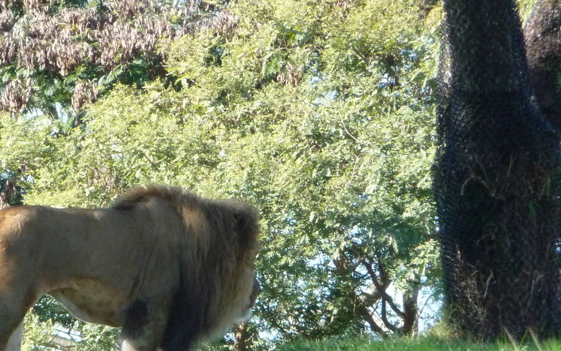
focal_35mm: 449
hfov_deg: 4.7
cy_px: 229
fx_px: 6865
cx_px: 177
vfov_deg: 2.9
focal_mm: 40.9
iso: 400
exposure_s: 1/400
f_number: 4.9
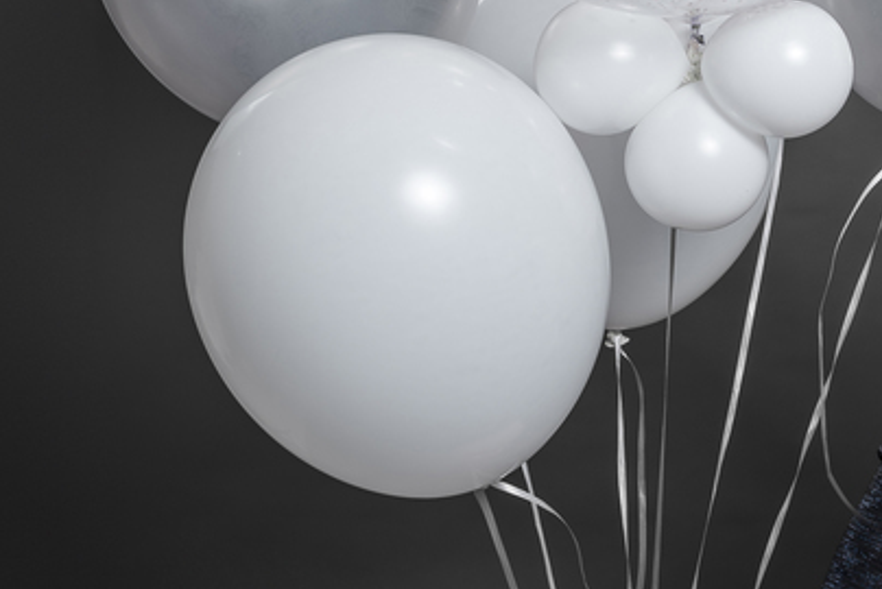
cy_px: 136
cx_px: 917
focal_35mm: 104
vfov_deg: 13.1
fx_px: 2550
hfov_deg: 19.0
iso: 100
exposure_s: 1/200
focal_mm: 35
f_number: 8
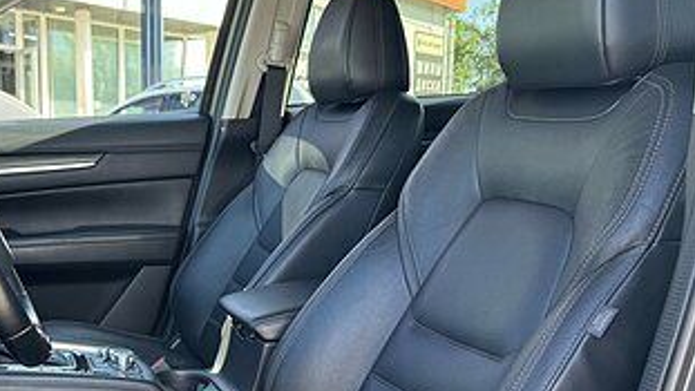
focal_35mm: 46
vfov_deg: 25.7
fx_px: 848
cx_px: 132
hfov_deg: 42.4
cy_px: 287
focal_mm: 6.76
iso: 64
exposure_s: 1/137
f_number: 1.78
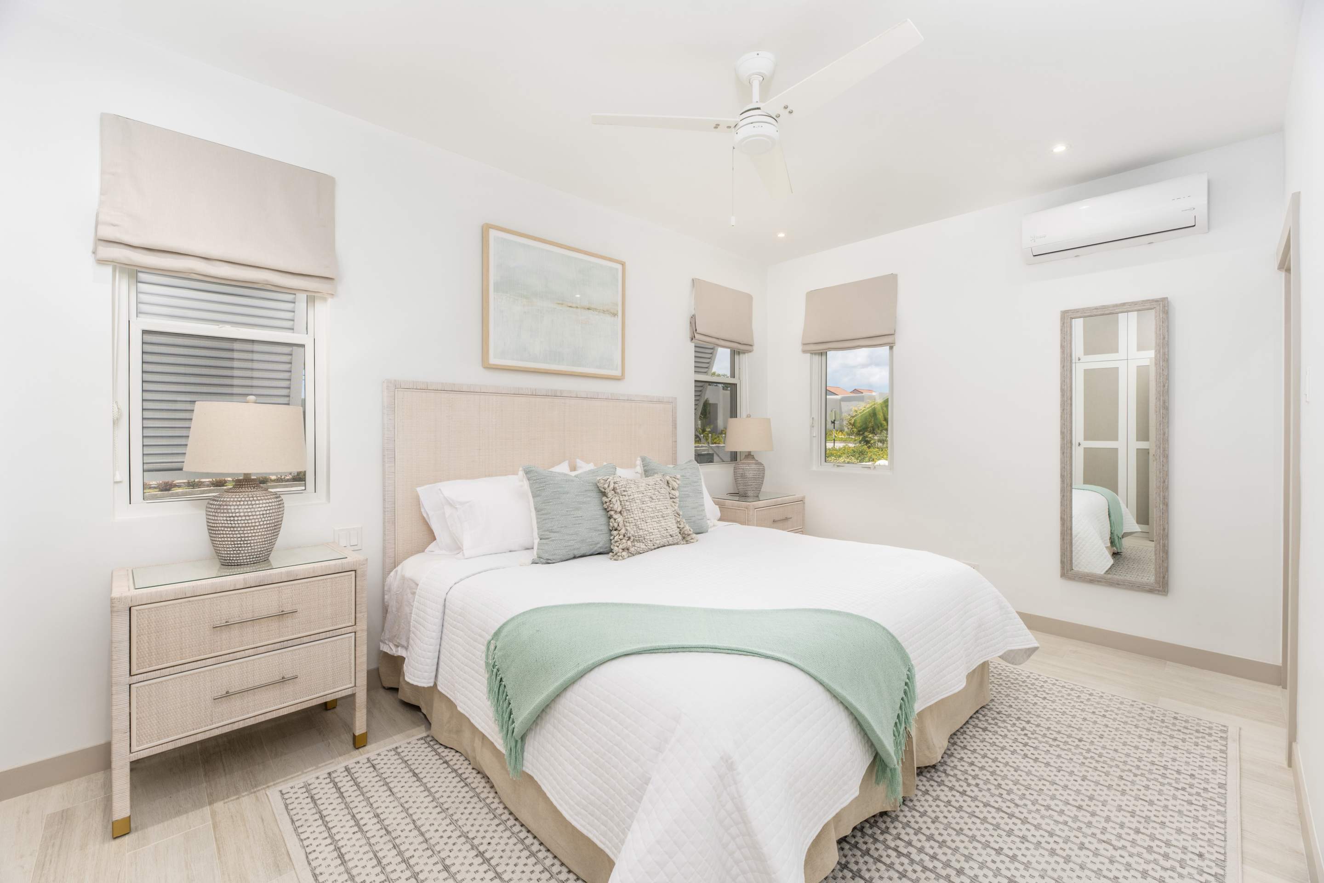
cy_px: 442
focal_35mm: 14
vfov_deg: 81.2
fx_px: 515
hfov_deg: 104.3
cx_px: 662
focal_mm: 14
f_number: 11
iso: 250
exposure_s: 1/100
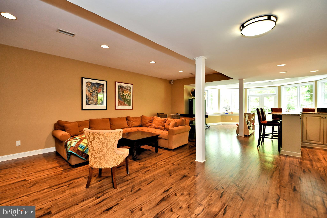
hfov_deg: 100.4
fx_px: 136
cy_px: 109
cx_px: 164
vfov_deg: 77.3
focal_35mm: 15
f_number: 4
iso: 1000
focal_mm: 10
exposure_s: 1/100
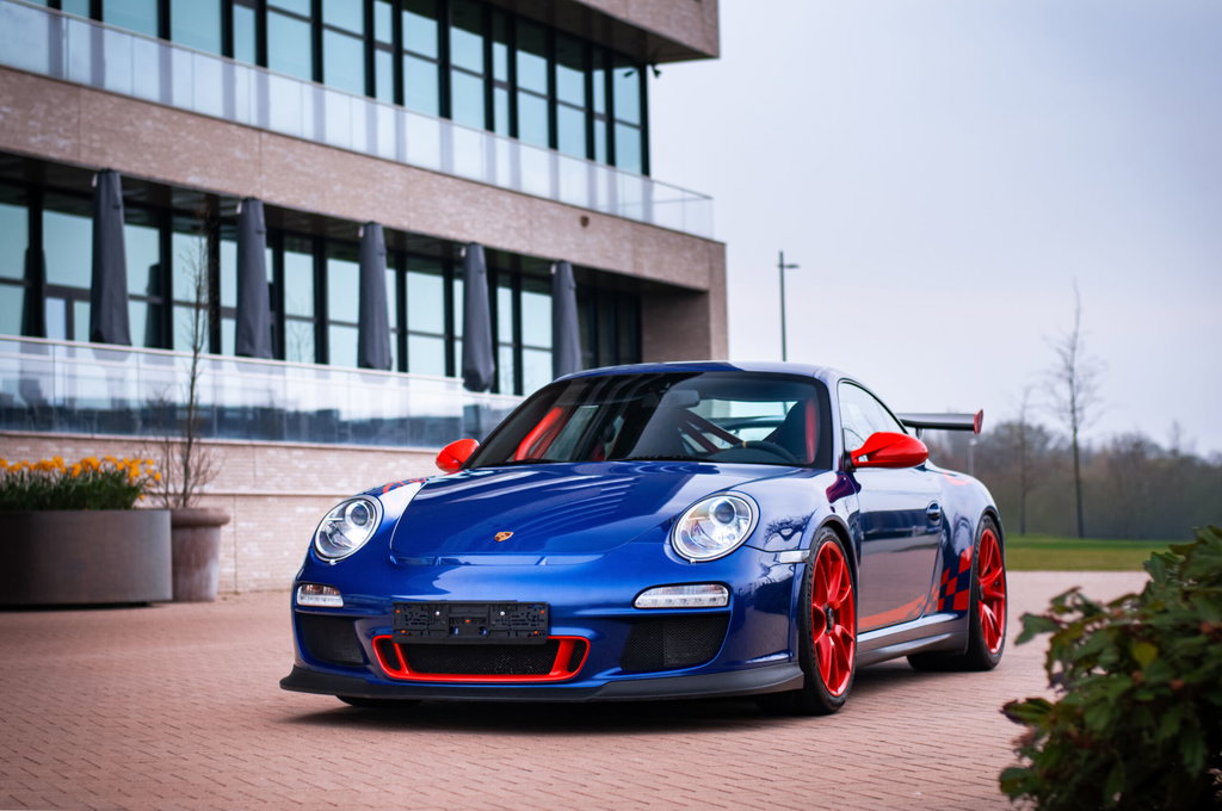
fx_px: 2543
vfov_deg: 18.1
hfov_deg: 27.0
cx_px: 611
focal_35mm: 75
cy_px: 406
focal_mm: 50
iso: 200
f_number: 1.8
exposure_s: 1/320
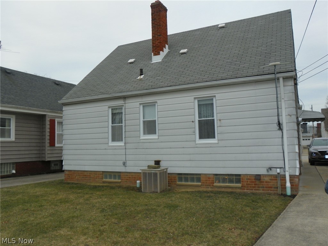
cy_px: 123
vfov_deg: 46.8
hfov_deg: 60.0
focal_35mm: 30
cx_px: 164
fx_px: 284
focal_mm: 5.3
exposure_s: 1/320
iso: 64
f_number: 4
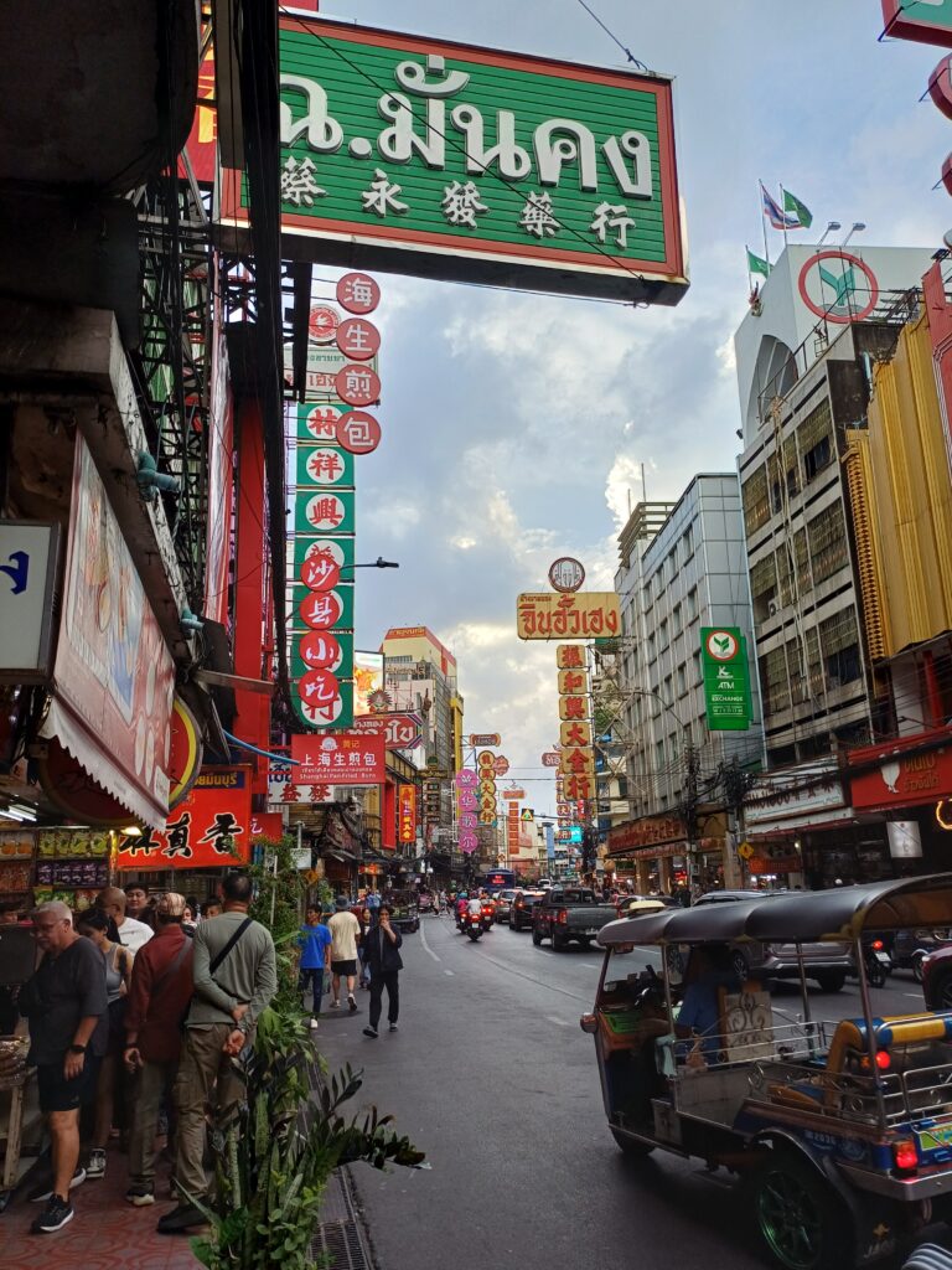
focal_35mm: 25
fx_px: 917
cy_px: 635
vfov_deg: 69.4
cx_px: 476
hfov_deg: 54.9
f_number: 1.8
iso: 50
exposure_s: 1/215
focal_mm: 4.65
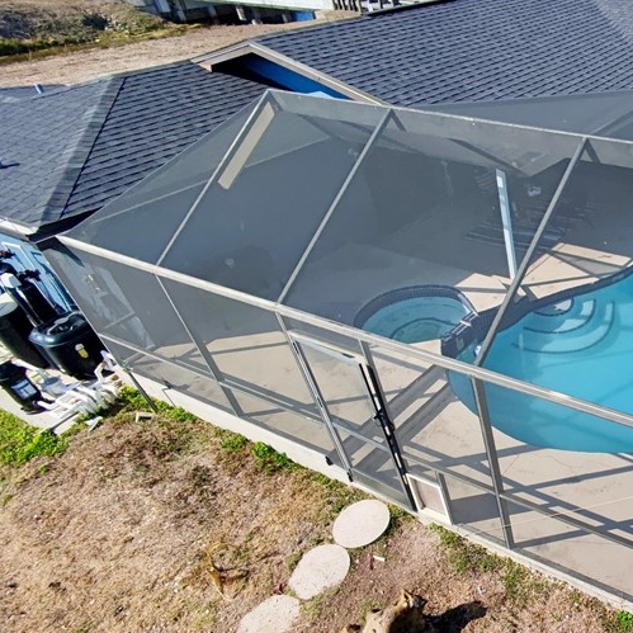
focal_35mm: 29
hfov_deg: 47.9
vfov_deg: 54.9
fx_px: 600
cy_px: 400
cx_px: 605
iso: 102
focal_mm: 16
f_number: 2.55
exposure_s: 1/1444
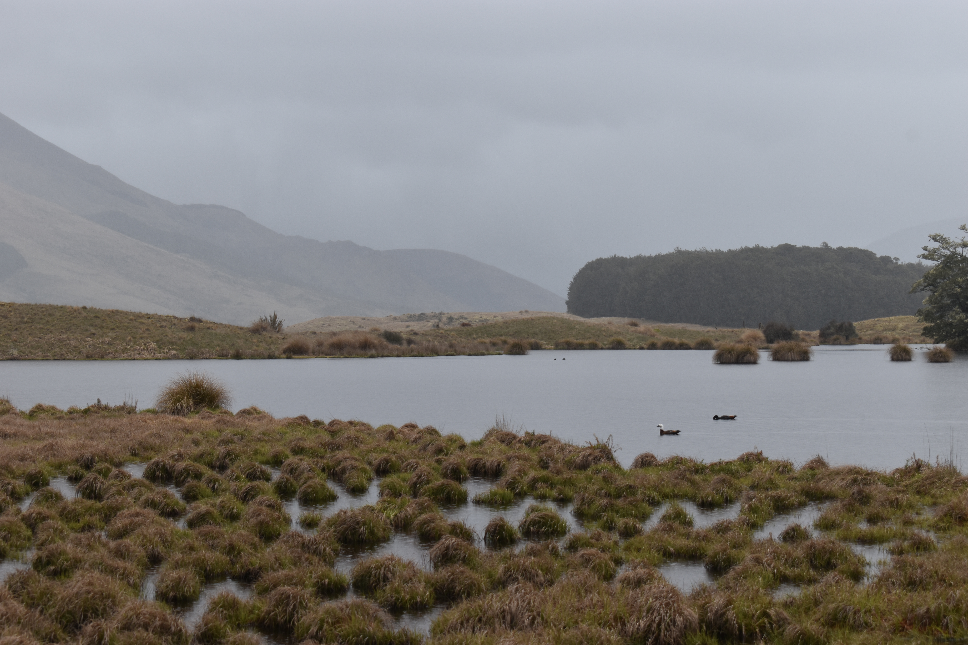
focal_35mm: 82
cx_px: 484
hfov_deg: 24.6
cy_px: 322
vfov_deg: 16.6
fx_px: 2218
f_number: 8
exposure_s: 1/250
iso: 200
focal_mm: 55
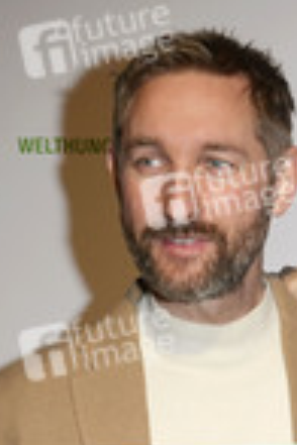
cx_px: 441
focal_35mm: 129
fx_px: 1596
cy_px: 421
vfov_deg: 15.7
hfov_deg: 10.3
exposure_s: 1/250
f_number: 5.6
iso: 400
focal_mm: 42
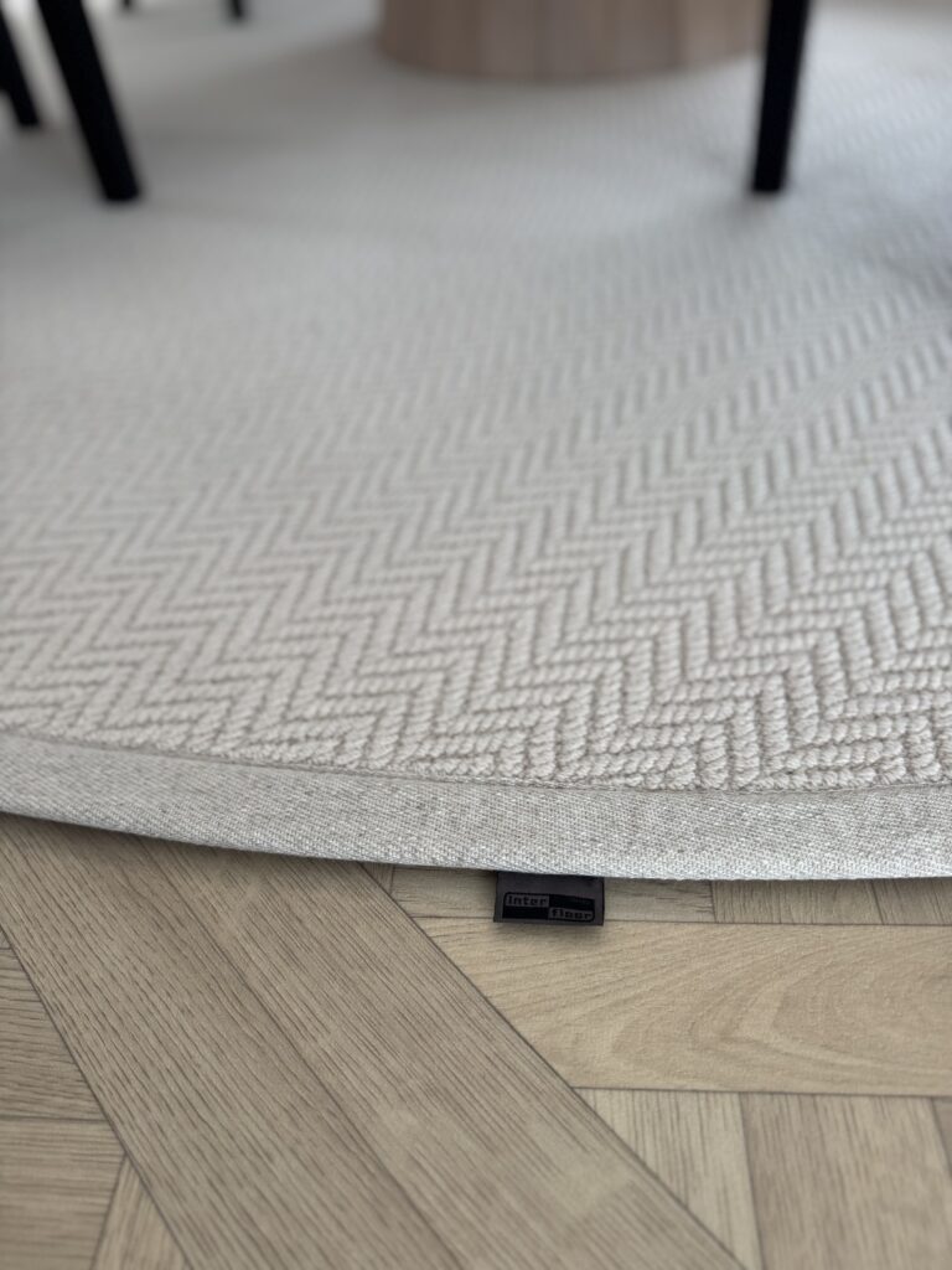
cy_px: 635
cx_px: 476
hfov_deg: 56.8
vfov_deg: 71.6
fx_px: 880
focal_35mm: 24
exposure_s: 1/119
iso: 125
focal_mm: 6.76
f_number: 1.78
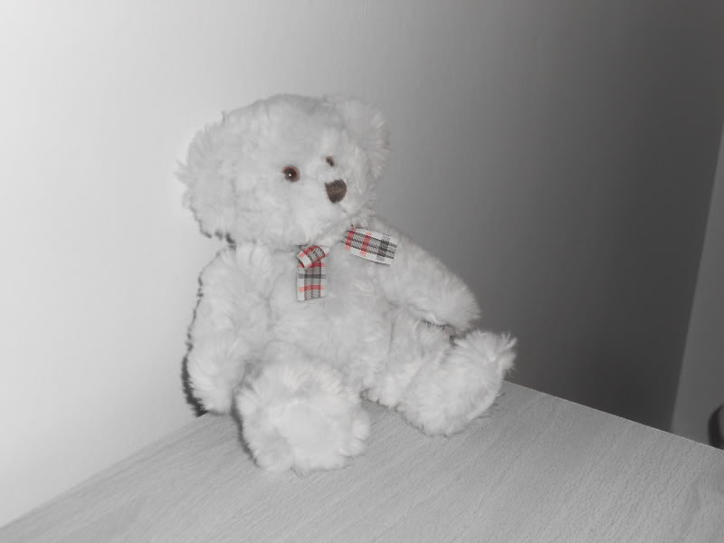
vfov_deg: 29.7
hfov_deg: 38.9
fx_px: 1025
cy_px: 272
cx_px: 362
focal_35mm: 49
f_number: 4.5
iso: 80
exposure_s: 1/60
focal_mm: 8.8
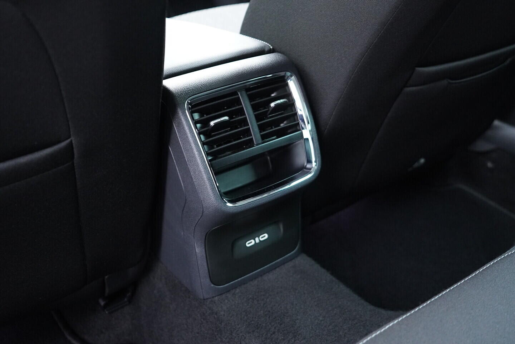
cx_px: 258
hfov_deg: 53.1
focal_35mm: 36
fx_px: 515
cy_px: 172
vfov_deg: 36.9
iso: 2500
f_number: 2.8
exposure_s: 1/40
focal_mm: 24
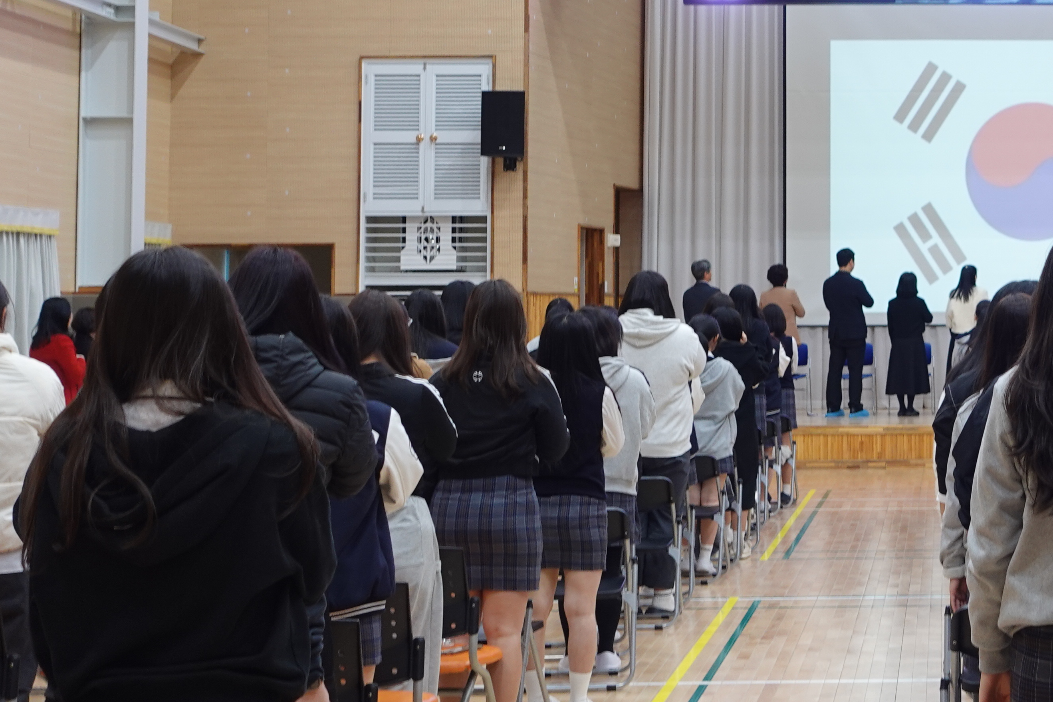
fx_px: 2428
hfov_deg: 23.4
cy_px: 161
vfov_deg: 16.4
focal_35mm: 83
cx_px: 1065
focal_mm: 15.27
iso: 200
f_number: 2.8
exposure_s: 1/40
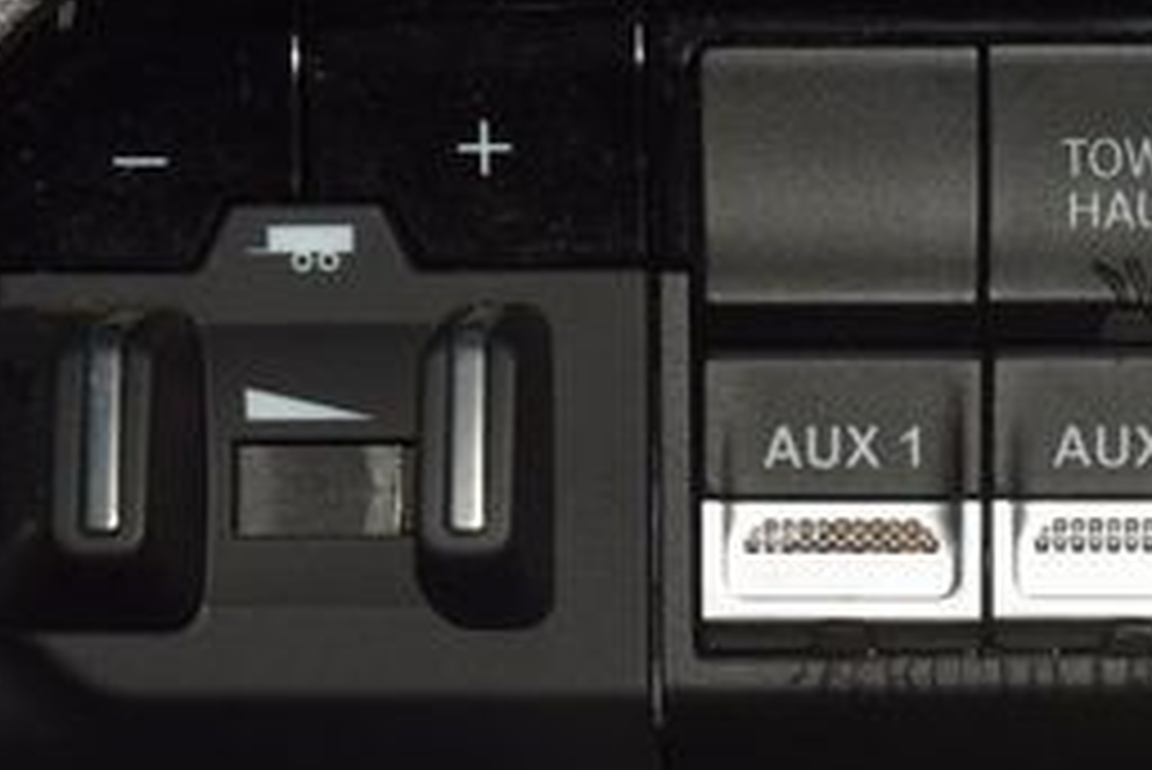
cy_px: 493
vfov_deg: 5.3
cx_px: 1260
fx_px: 8388
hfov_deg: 7.8
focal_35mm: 262
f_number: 8
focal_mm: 70
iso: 100
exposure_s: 1/125
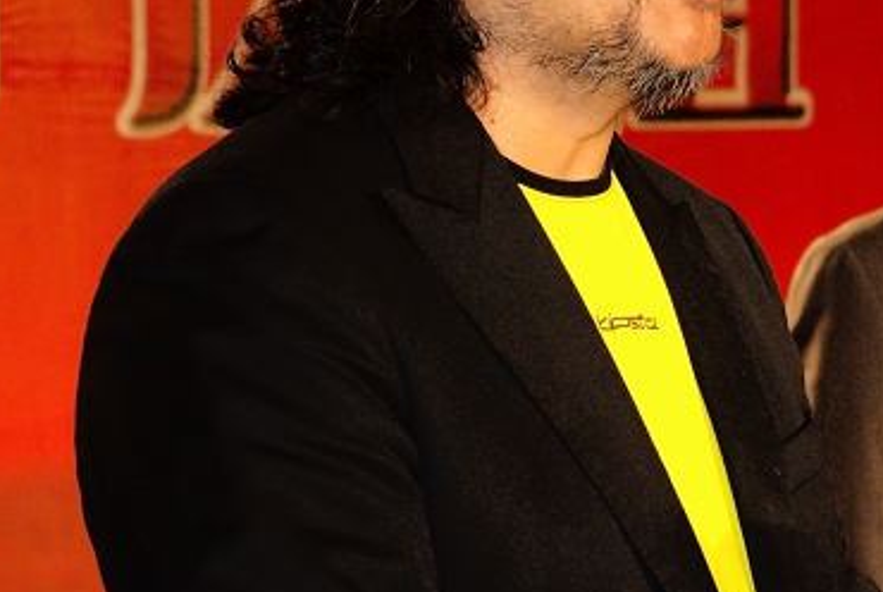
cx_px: 551
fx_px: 5265
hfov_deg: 9.6
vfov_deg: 6.4
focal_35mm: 214
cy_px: 269
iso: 800
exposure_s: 1/60
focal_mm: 55
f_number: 8
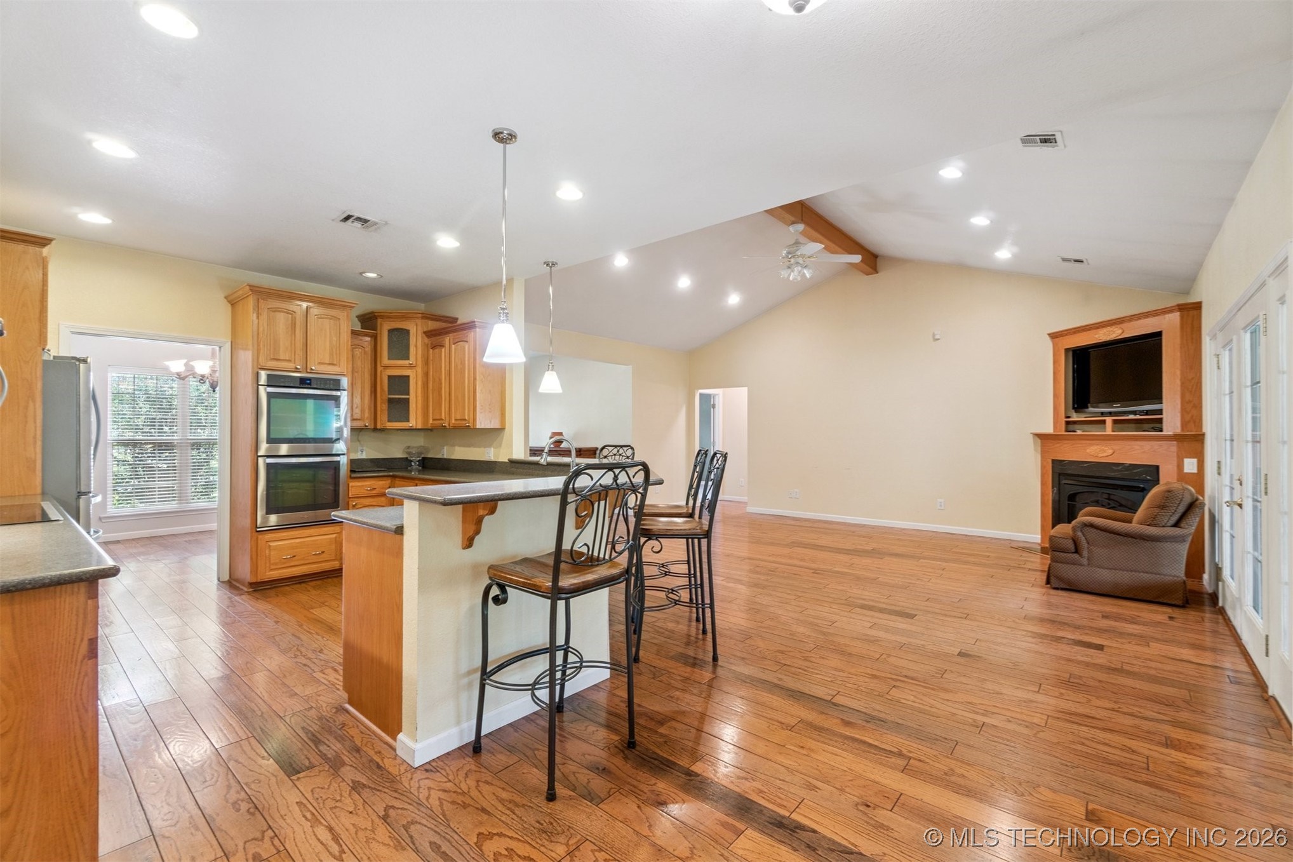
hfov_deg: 100.4
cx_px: 646
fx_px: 539
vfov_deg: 77.3
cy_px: 431
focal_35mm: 15
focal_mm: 10
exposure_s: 1/15
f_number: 6.3
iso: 200
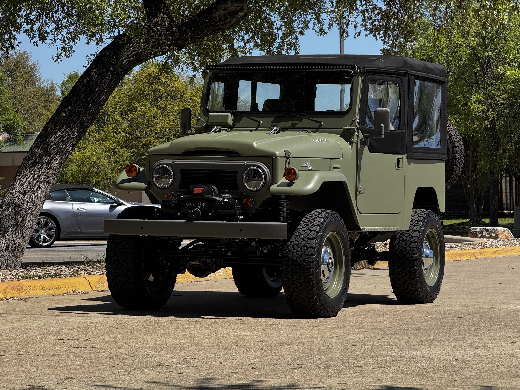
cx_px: 260
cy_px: 195
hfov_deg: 16.4
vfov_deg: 12.3
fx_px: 1803
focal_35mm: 120
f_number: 2.8
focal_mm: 15.66
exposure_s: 1/1689
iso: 50
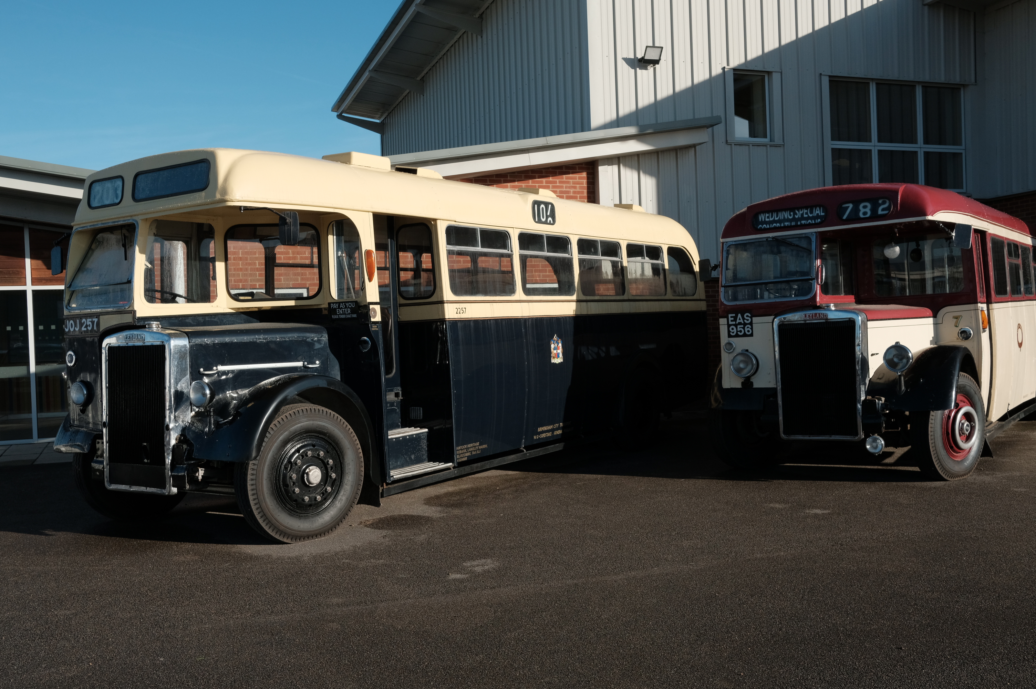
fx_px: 1006
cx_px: 518
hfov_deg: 54.5
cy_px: 344
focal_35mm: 35
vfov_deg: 37.8
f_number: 8
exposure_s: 1/800
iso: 400
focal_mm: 23
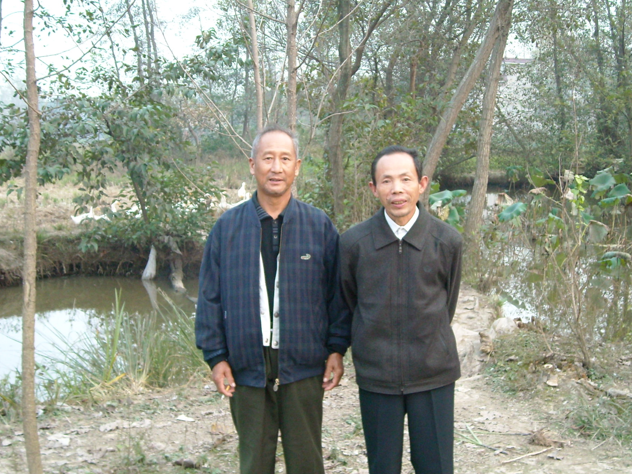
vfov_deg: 29.1
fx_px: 913
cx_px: 364
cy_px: 230
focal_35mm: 50
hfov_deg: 38.1
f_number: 2.8
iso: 237
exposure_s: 1/60
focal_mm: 5.7
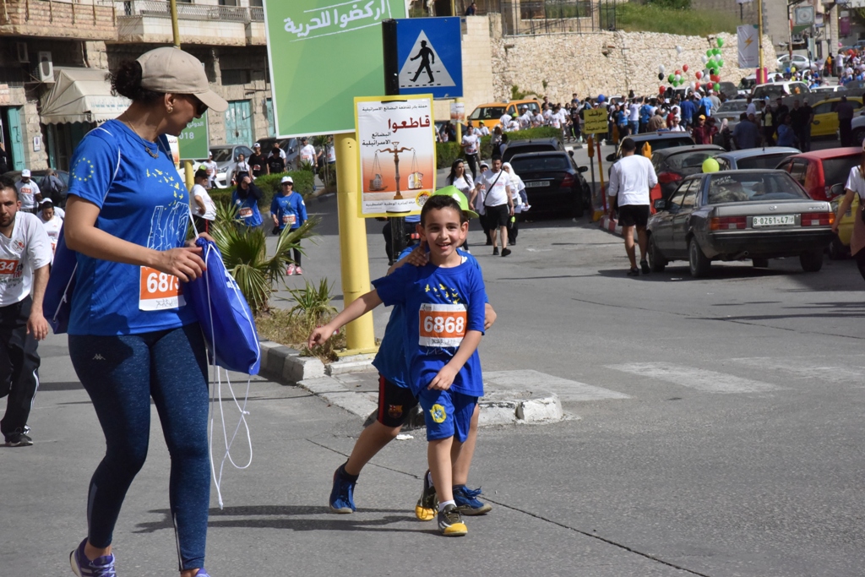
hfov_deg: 19.5
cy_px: 288
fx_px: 2523
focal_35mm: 105
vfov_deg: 13.0
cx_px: 432
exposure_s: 1/2500
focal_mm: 105
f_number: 22
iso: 2500
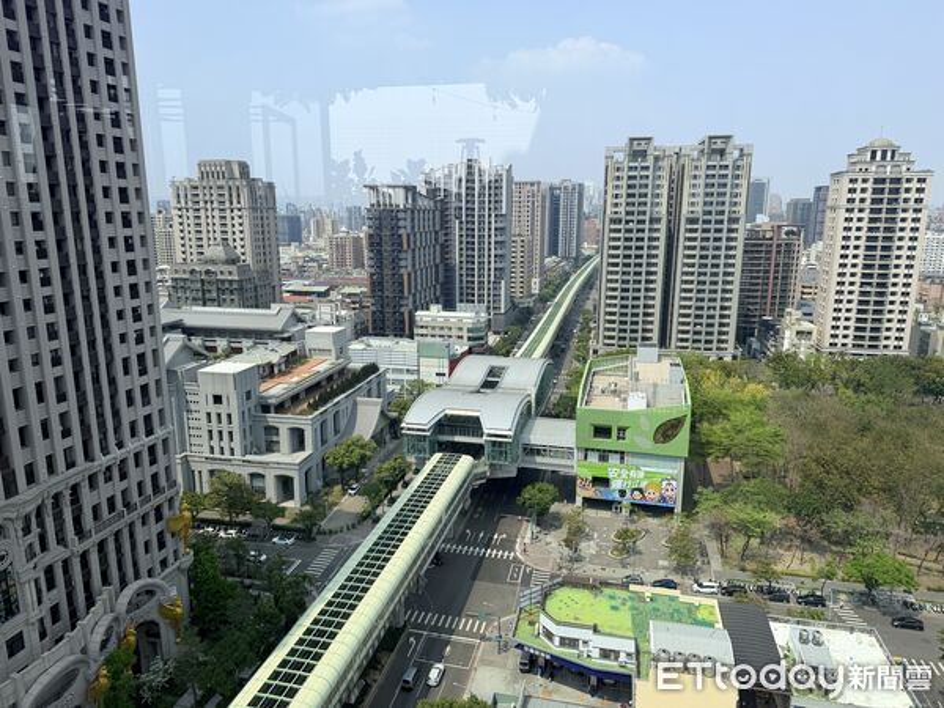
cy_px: 354
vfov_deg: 56.8
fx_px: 654
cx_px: 472
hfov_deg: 71.6
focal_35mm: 24
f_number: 1.78
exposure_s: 1/1585
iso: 80
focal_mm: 6.76
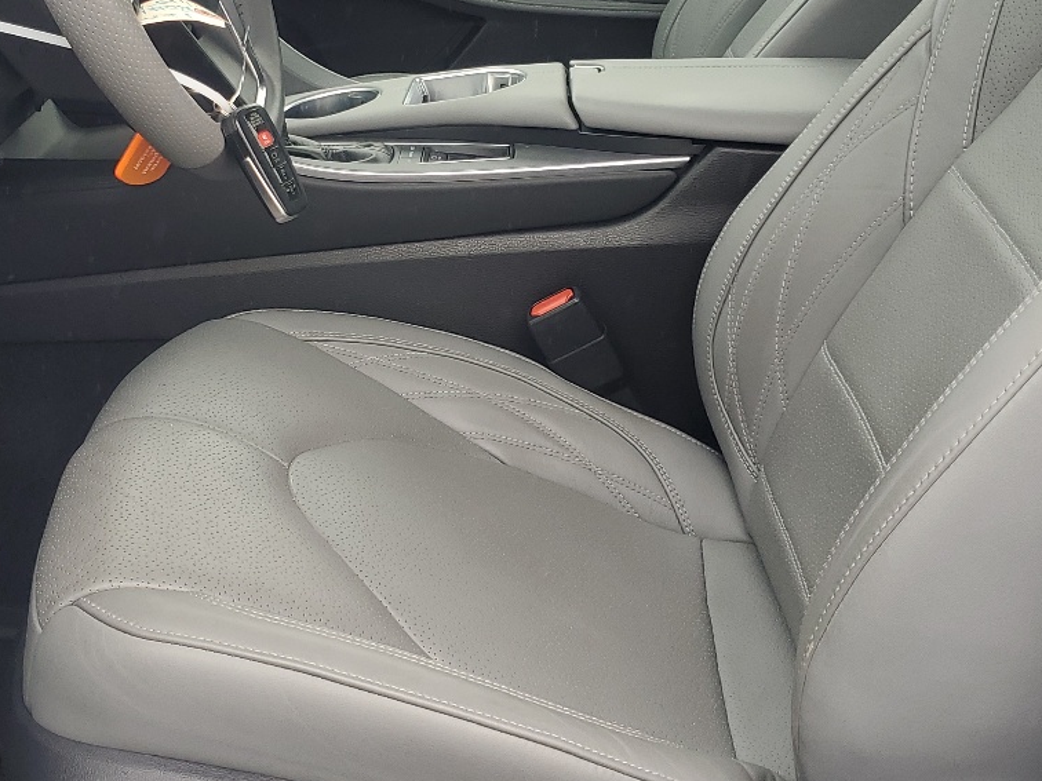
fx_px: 1656
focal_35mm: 55
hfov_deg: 34.8
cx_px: 412
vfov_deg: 26.2
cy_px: 187
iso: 50
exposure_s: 1/233
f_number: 1.5
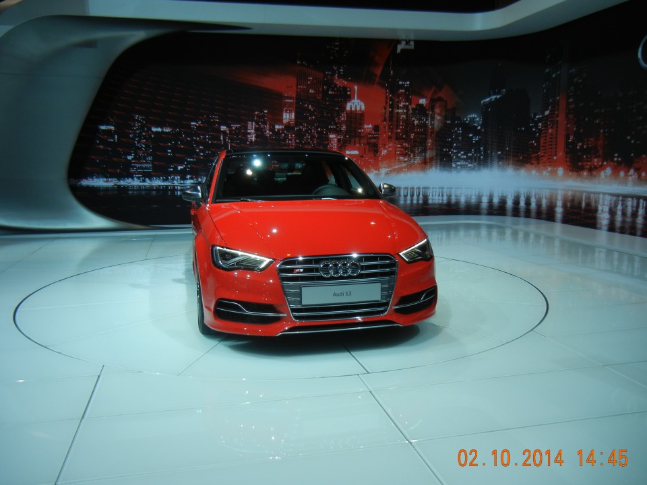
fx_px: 598
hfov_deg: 56.8
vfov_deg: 44.1
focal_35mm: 32
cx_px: 325
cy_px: 253
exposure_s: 1/97.2
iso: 160
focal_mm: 5.4
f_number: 3.5
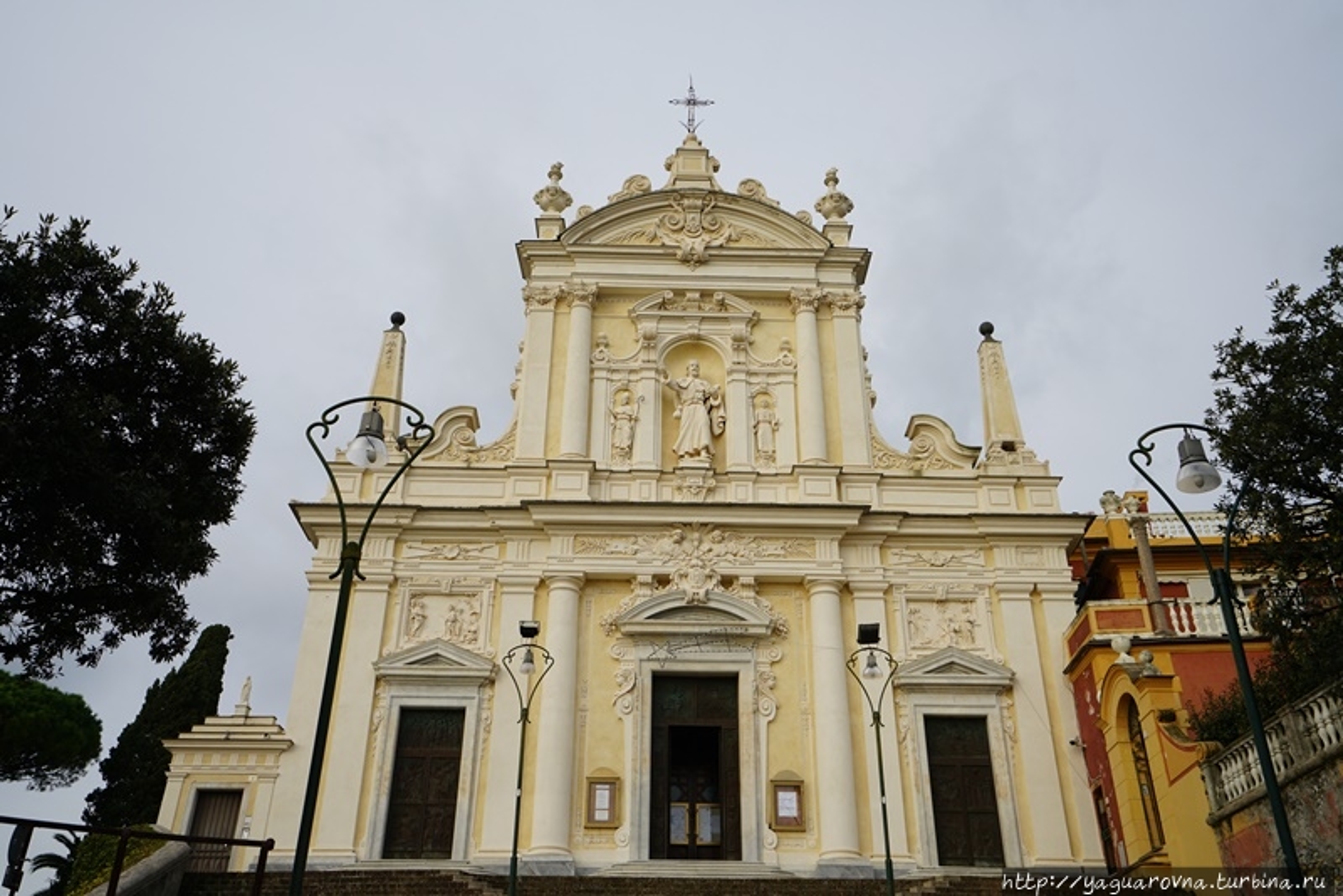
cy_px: 448
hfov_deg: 57.2
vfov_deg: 40.0
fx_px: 1231
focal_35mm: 33
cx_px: 672
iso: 100
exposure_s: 1/80
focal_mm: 33
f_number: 11
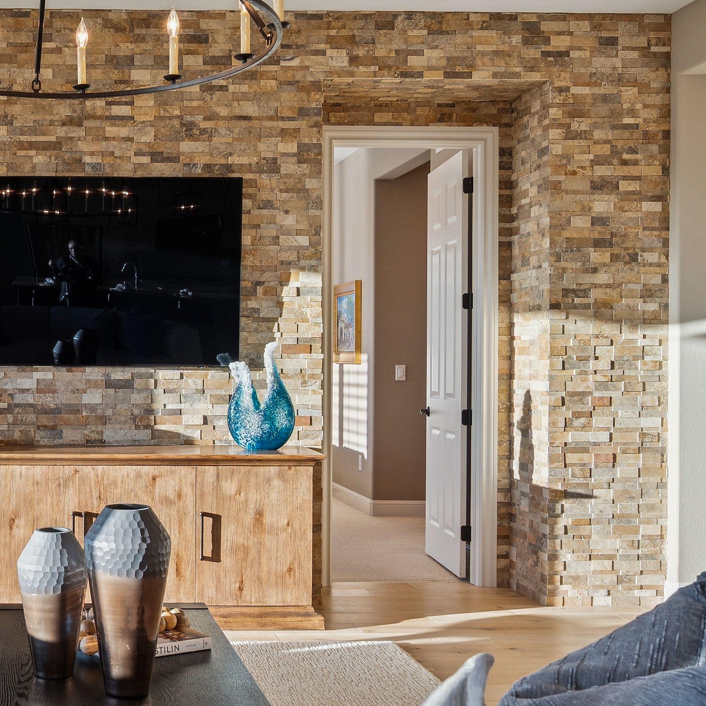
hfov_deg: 35.2
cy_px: 404
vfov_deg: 37.5
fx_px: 1038
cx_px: 64
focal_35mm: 45
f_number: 9
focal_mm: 18
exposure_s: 1/160
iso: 400
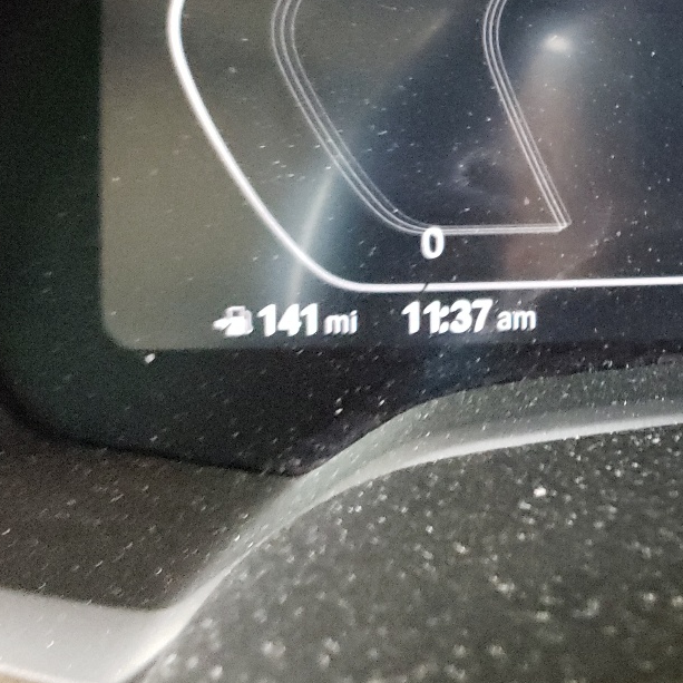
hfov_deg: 25.9
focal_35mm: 60
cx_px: 794
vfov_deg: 27.5
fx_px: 1339
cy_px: 62
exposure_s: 1/24
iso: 972
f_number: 1.5
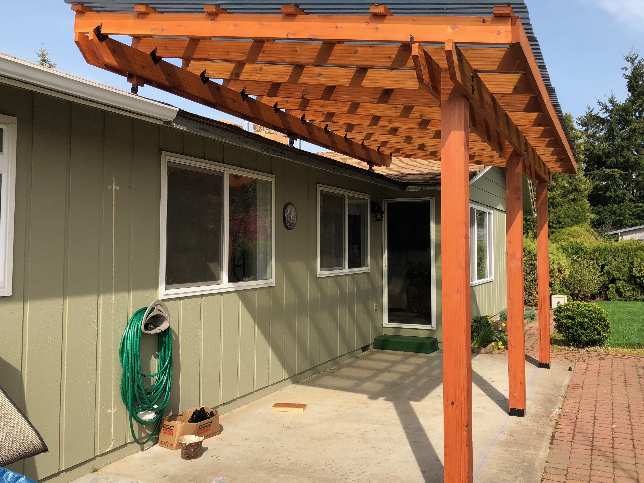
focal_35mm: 32
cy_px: 227
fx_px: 595
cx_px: 359
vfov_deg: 44.1
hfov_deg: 56.7
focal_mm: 3.99
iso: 20
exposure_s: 1/1143
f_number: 1.8
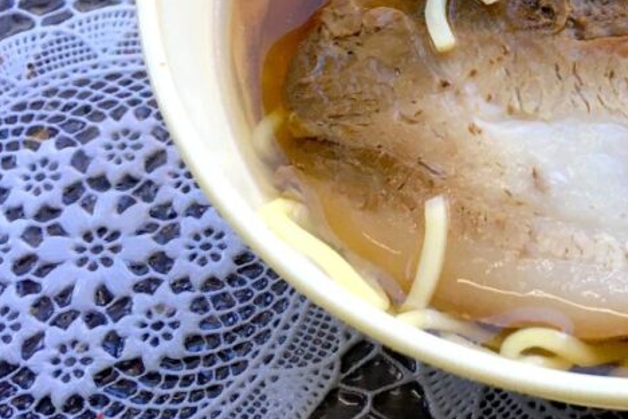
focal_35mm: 66
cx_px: 651
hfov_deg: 28.3
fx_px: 1151
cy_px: -8
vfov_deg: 19.9
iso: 25
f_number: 2.2
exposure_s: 1/30
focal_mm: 4.15
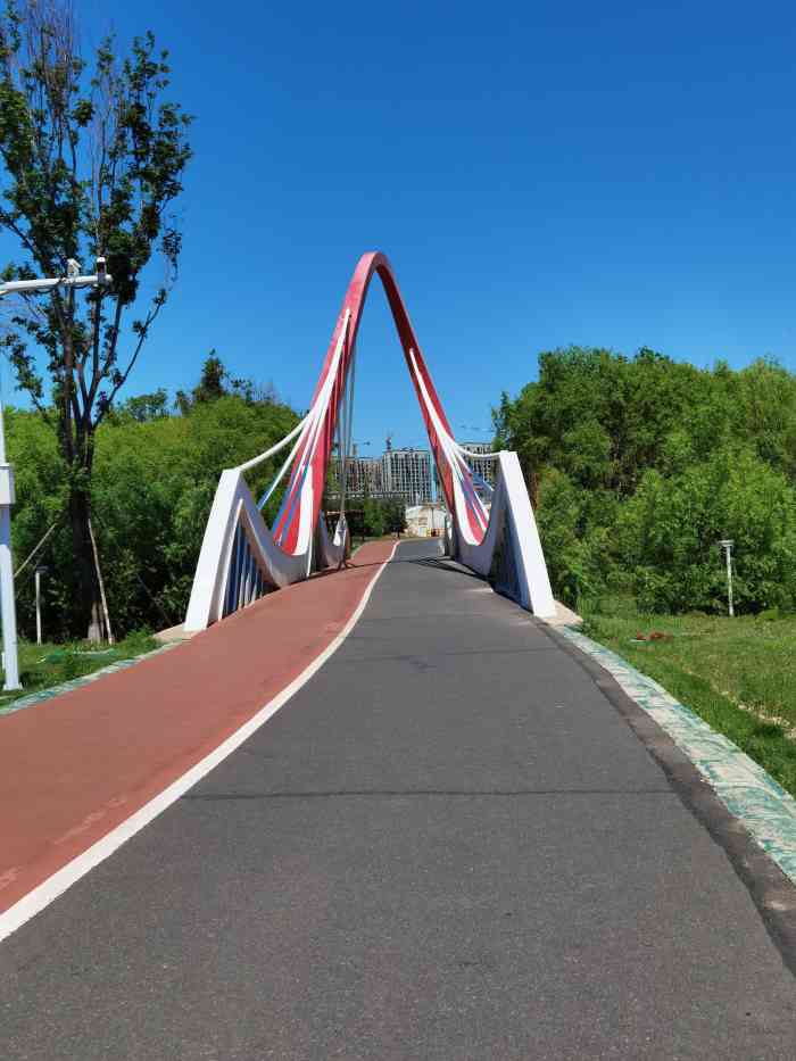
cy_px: 530
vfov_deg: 38.9
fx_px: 1502
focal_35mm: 49
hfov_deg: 29.7
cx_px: 398
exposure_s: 1/10000
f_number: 1.9
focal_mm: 6.71
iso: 50
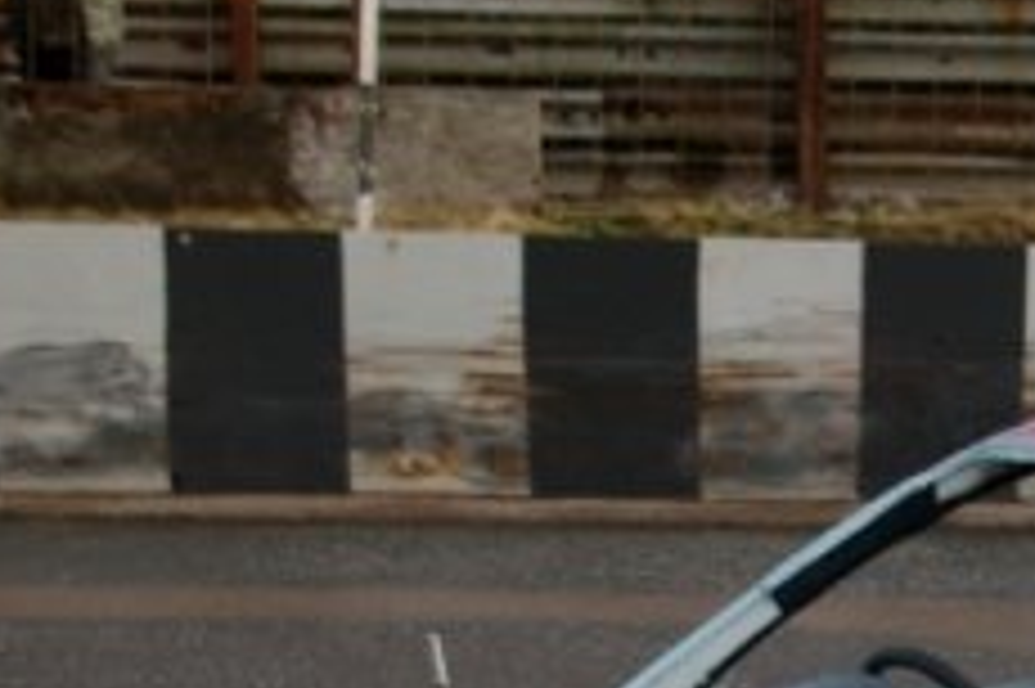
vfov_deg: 10.4
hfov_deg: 15.5
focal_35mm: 129
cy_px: 890
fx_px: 3717
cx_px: 1107
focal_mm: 31
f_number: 4.5
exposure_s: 1/640
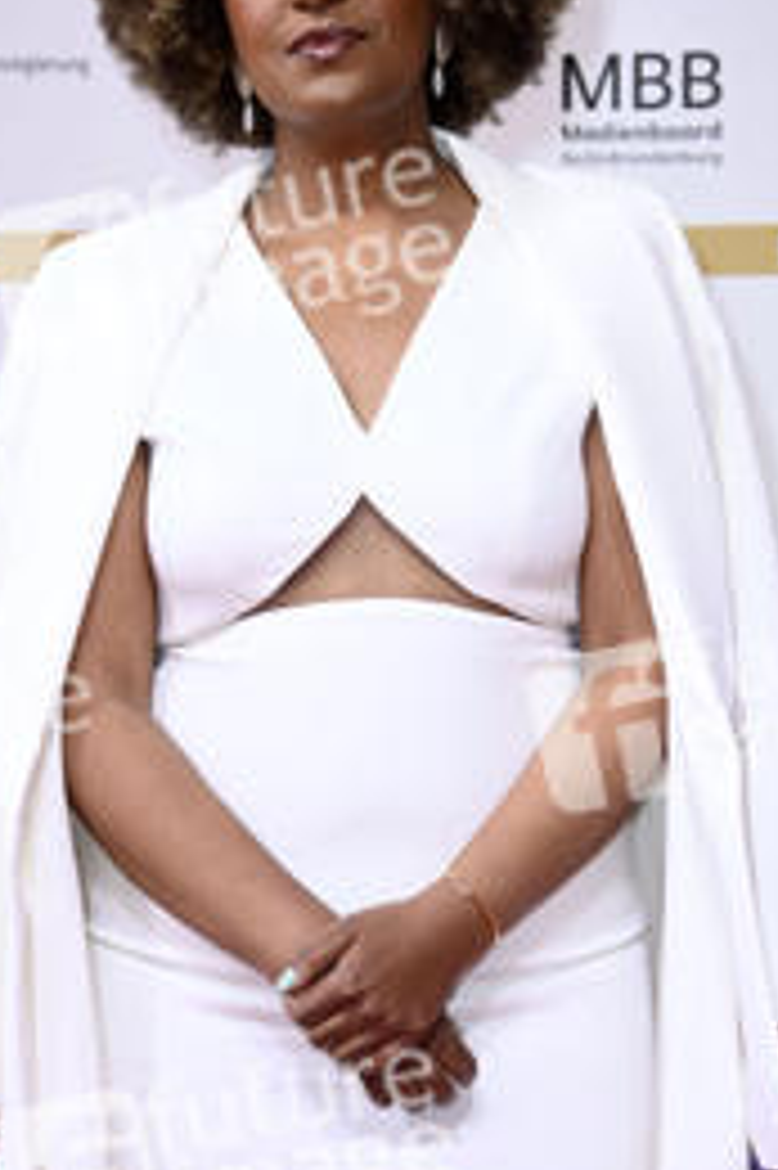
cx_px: 351
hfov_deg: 8.9
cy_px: 482
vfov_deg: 13.3
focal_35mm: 154
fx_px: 4998
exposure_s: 1/250
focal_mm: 100
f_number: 5.6
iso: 640
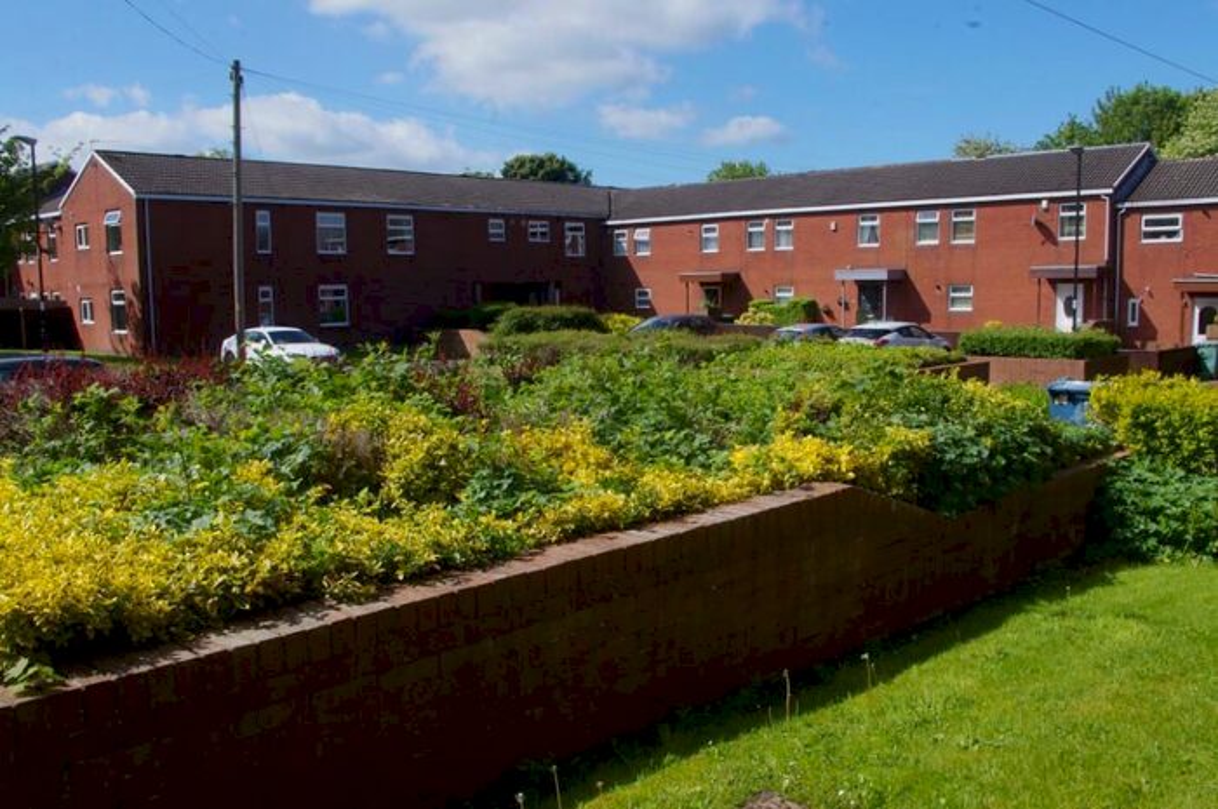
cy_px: 404
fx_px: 1048
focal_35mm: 31
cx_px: 609
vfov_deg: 42.2
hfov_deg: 60.3
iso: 400
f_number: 14
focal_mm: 21.25
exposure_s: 1/200
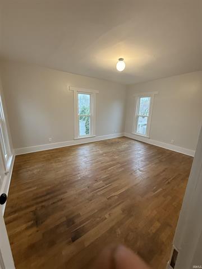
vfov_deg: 102.1
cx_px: 101
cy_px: 134
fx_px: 109
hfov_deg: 85.7
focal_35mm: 14
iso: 320
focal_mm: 2.22
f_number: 2.2
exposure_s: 1/60
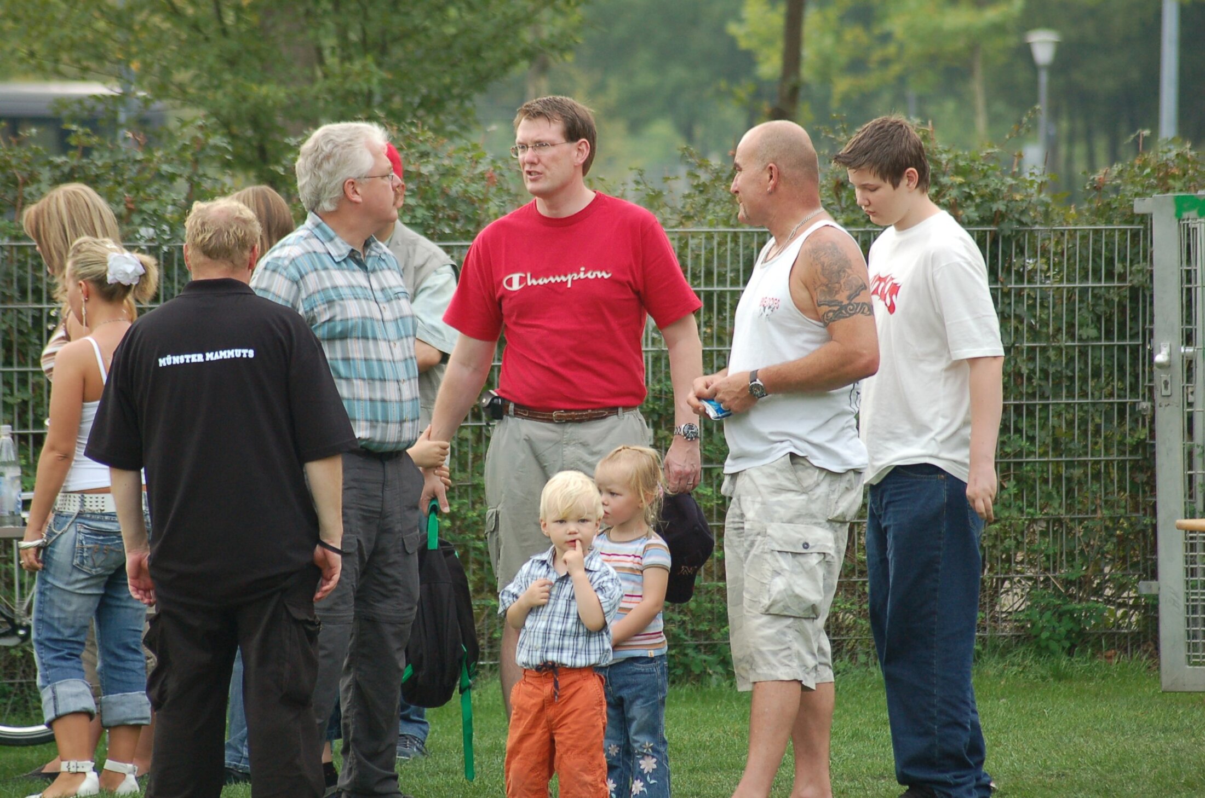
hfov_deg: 8.1
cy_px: 399
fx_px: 8519
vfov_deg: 5.4
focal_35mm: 255
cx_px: 602
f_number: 4.8
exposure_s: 1/500
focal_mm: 170
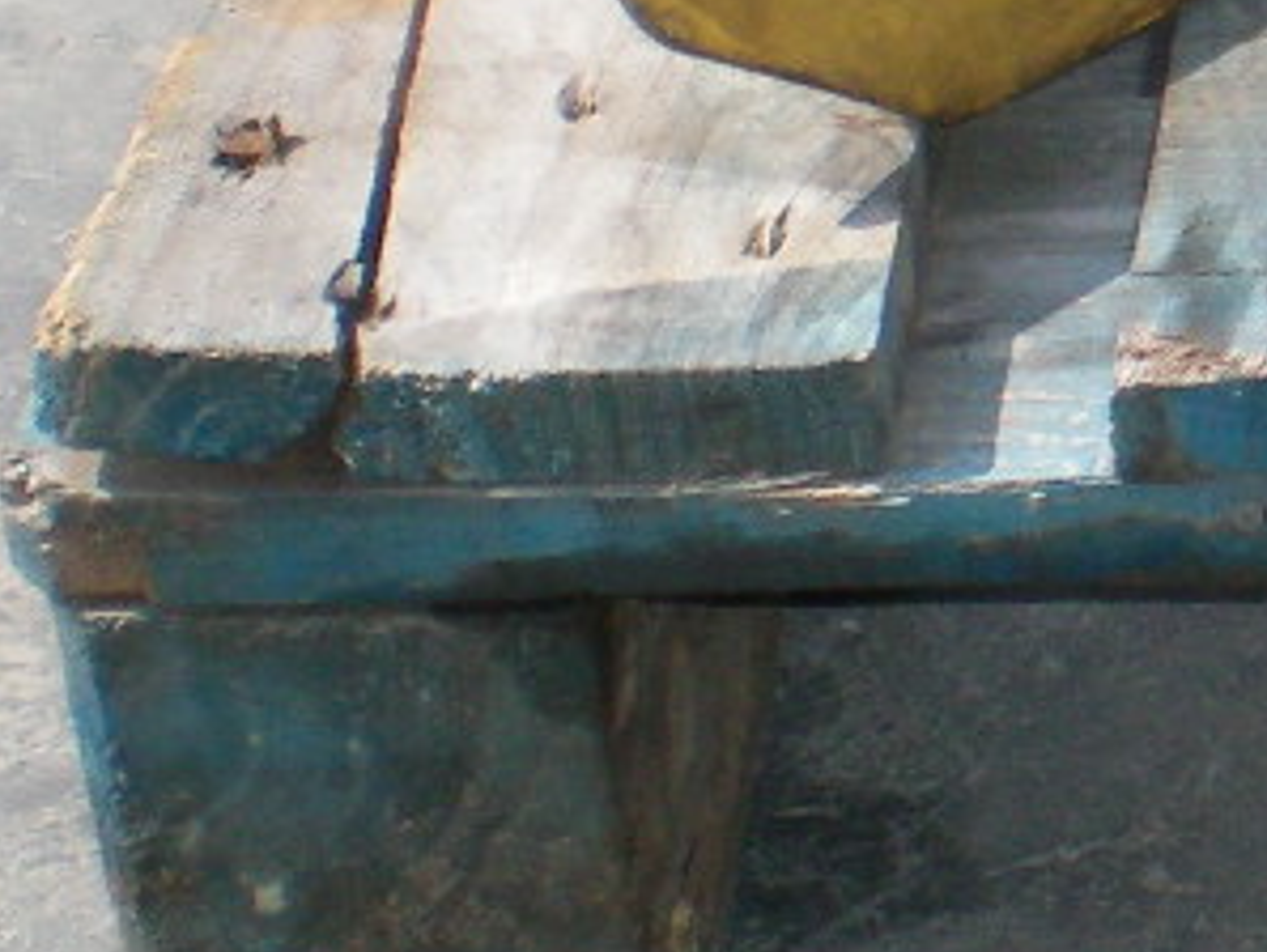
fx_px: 5971
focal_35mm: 163
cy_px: -149
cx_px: 2032
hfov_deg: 11.5
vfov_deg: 9.0
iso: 64
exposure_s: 1/400
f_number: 4.6
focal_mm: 6.3
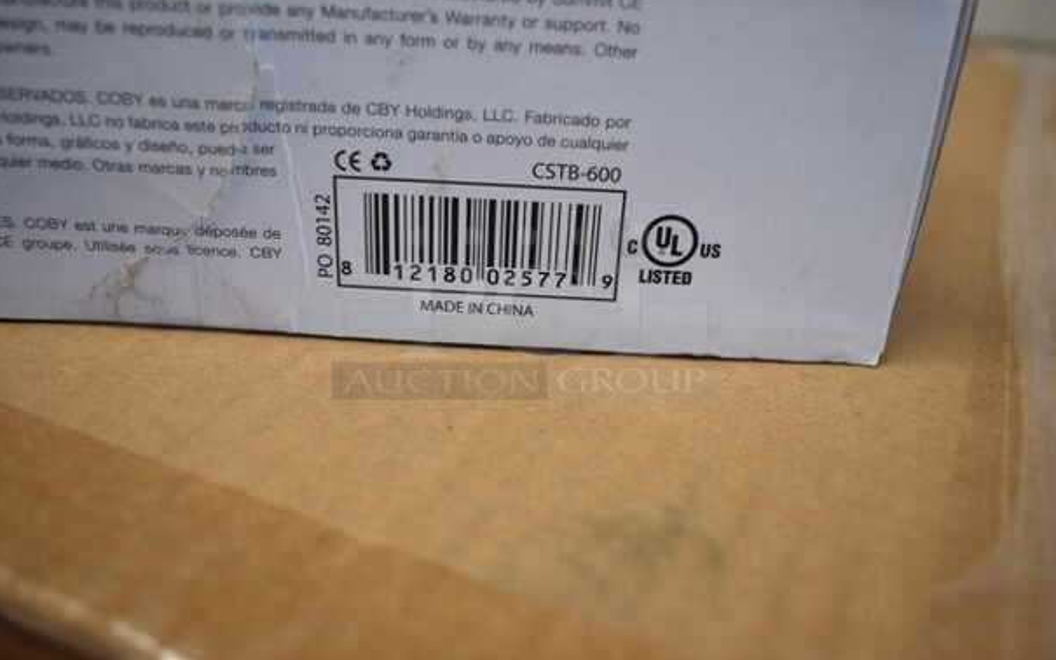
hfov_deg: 54.6
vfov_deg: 35.8
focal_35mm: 36
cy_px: 307
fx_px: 1022
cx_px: 527
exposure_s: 1/125
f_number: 3.8
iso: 1000
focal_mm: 23
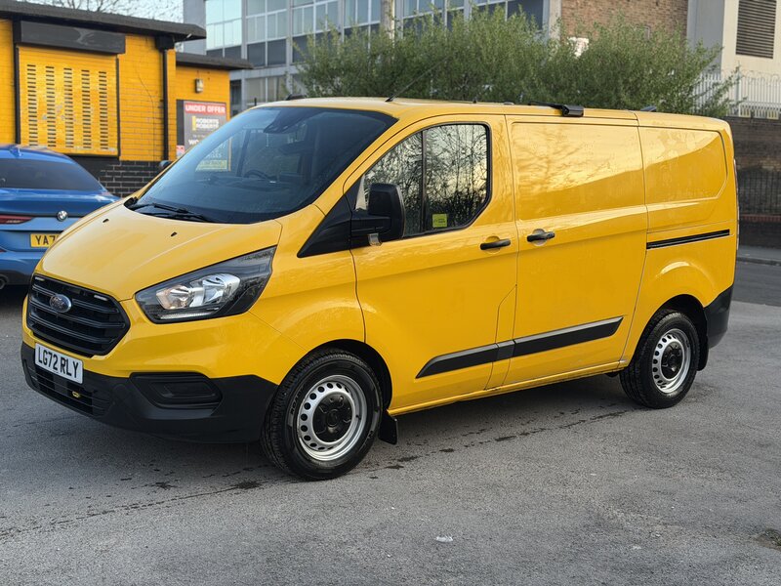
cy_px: 293
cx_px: 390
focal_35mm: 48
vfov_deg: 30.3
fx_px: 1083
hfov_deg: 39.7
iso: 64
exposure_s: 1/309
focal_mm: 6.76
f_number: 1.78
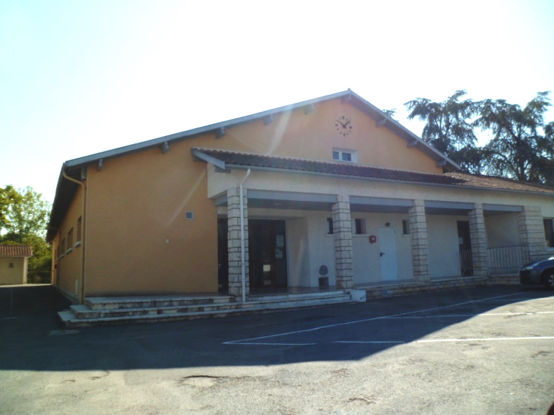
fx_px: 416
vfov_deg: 53.1
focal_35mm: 26
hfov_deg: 67.3
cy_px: 208
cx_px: 277
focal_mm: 4.9
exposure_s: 1/1000
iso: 80
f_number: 3.3
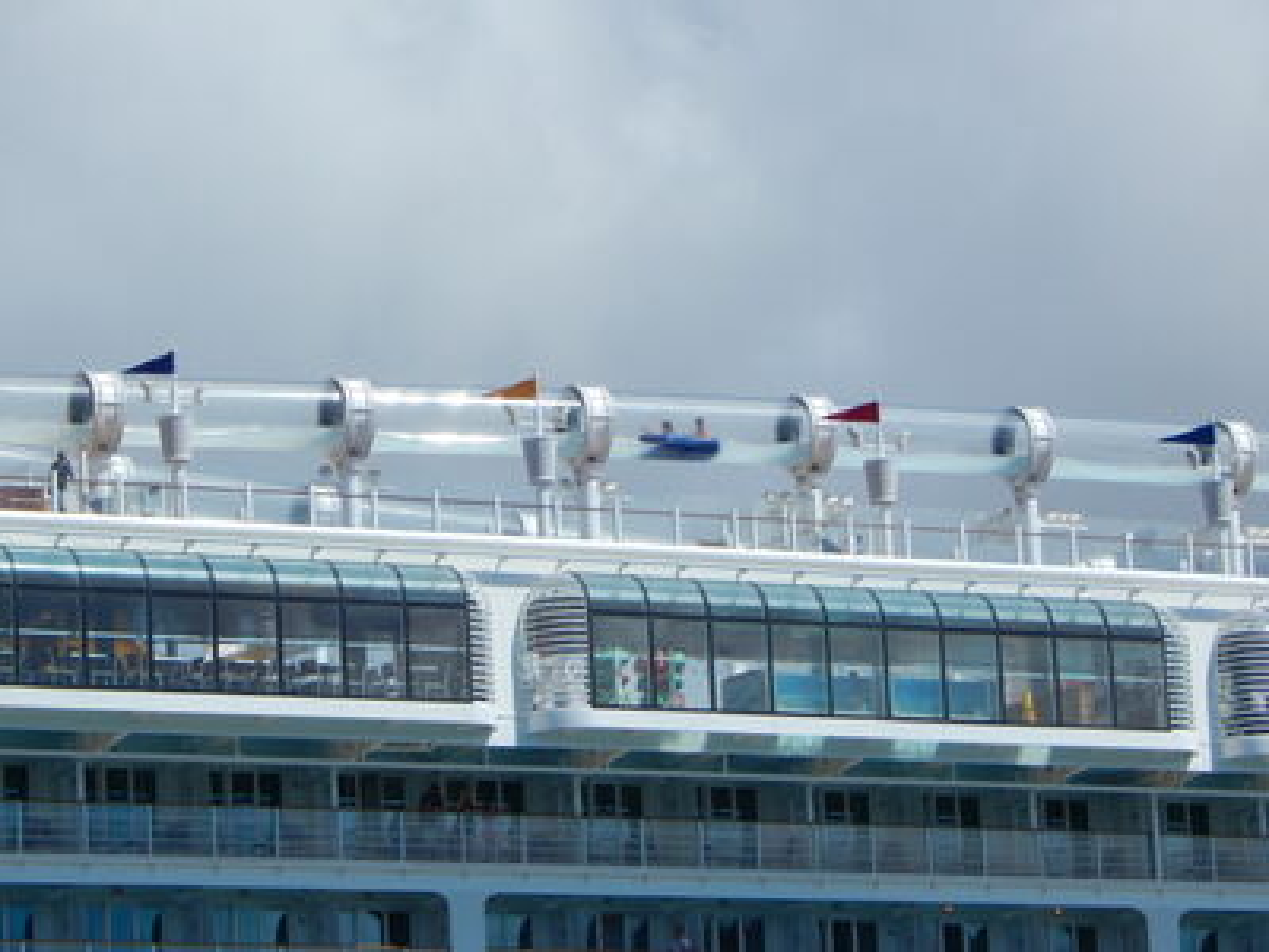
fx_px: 6672
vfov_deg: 8.2
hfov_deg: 10.9
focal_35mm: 182
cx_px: 634
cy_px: 476
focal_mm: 32.8
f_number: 5.3
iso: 125
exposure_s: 1/1000
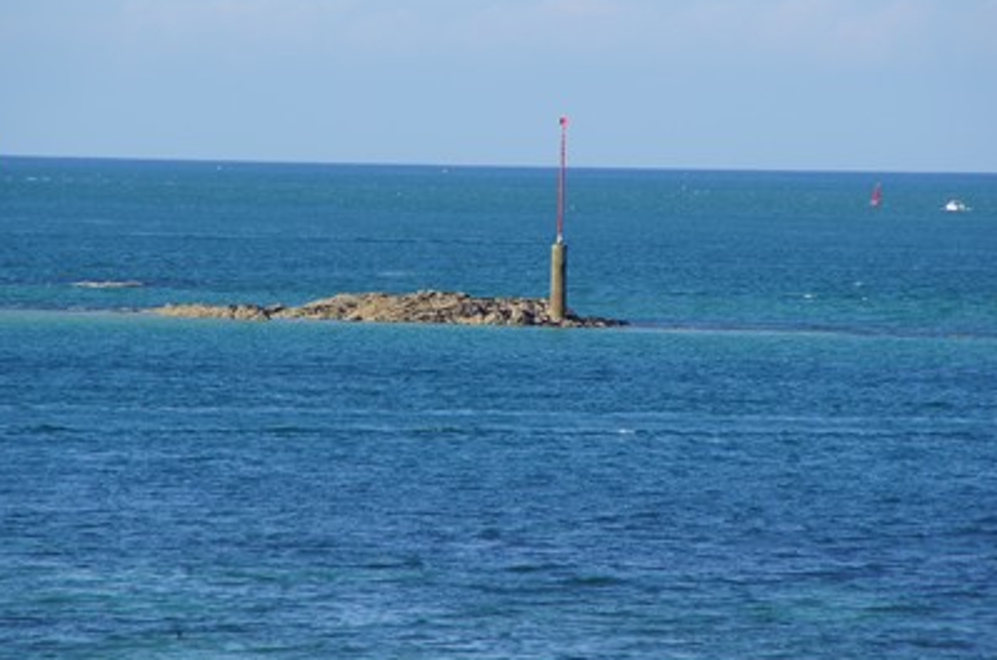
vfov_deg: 4.0
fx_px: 9559
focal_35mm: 346
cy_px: 314
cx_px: 512
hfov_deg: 6.0
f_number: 7.1
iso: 100
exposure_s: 1/320
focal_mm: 200
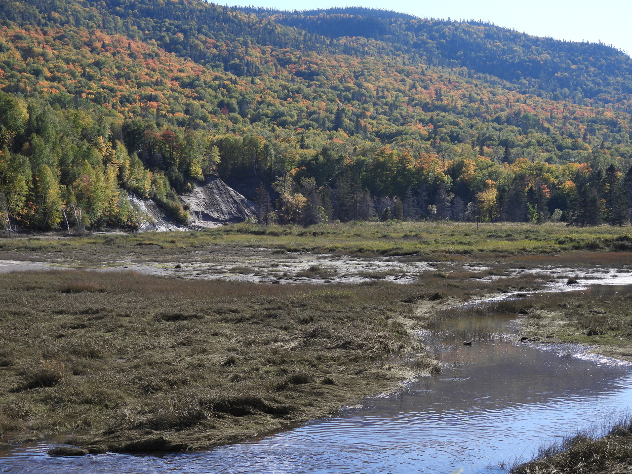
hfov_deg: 34.9
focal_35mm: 55
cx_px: 316
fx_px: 1004
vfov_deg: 26.6
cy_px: 237
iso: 100
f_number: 3.5
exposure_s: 1/800
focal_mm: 9.8
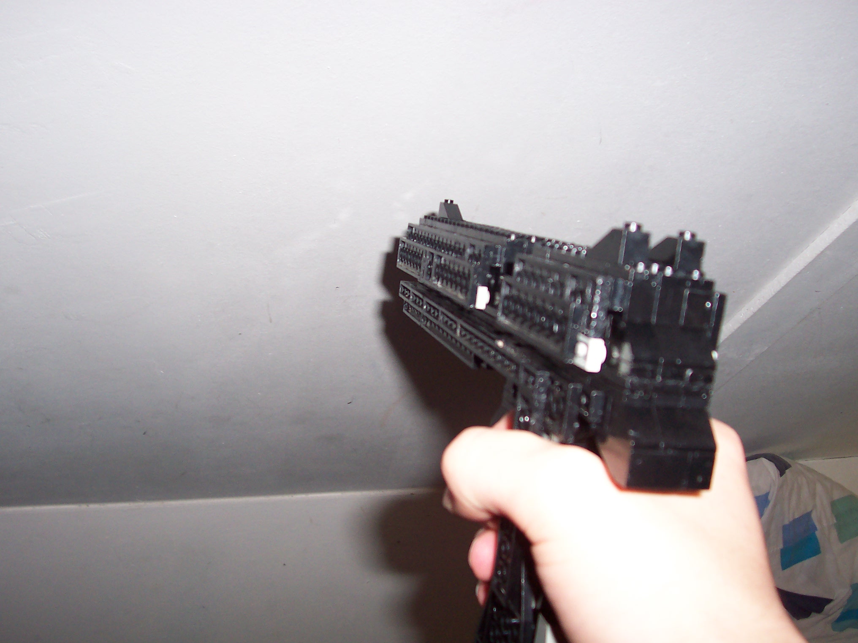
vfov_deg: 38.7
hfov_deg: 50.1
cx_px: 429
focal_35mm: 37
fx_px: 917
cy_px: 322
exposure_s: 1/60
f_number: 2.8
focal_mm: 5.6
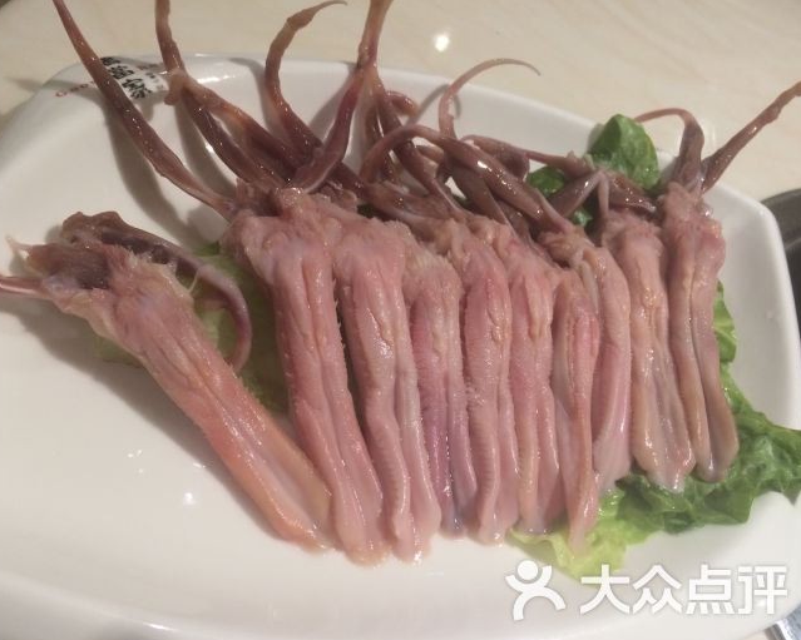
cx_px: 381
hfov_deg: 57.2
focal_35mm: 31
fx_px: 735
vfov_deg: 47.1
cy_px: 326
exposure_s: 1/33
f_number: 2.2
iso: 64
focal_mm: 4.15
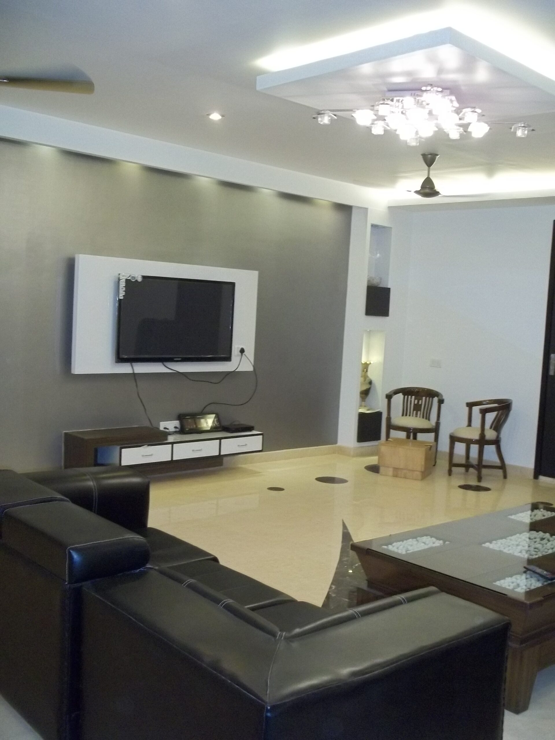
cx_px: 278
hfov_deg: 39.7
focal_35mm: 36
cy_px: 370
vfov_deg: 51.4
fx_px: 770
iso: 320
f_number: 3.1
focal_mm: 6.5
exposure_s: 1/30
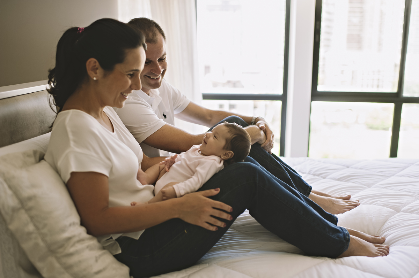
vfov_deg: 37.8
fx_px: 407
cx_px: 210
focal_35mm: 35
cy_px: 139
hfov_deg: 54.5
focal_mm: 35
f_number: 2
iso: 200
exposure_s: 1/125
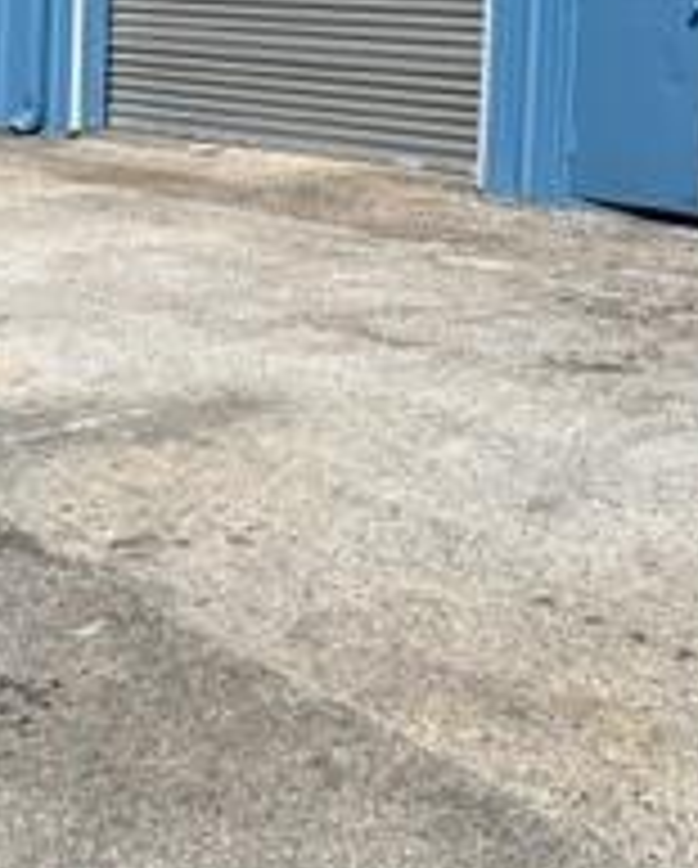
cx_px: 333
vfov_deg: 22.3
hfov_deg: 18.3
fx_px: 2164
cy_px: 139
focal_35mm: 84
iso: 50
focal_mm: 5.7
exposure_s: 1/8000
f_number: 1.5
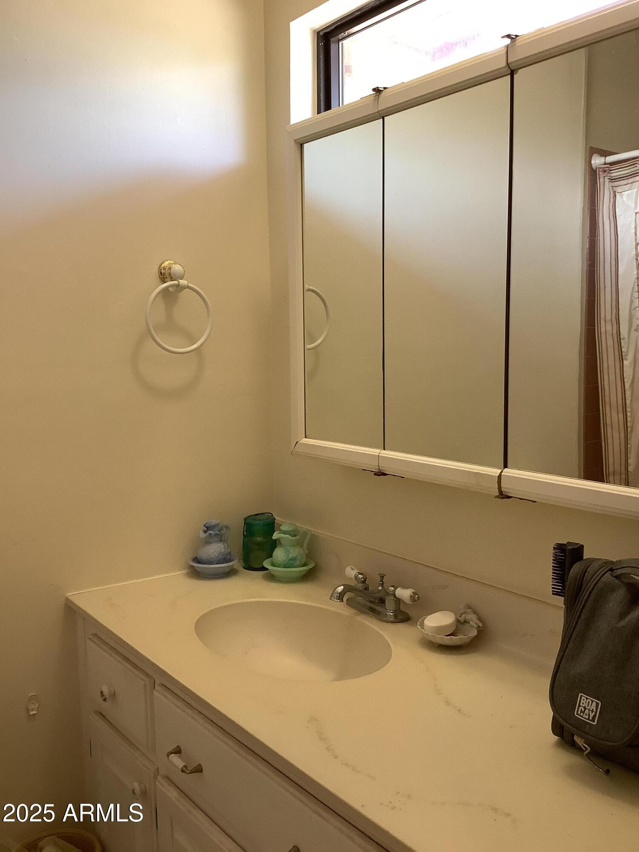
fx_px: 763
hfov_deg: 45.4
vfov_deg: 58.4
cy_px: 426
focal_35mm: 31
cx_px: 320
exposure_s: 1/60
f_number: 2.4
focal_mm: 3.3
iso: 160
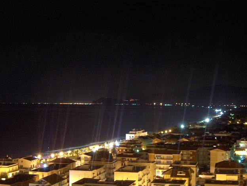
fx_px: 436
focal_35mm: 61
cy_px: 105
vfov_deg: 24.1
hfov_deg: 31.6
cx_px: 135
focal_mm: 8
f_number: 2.8
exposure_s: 9.47
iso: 100
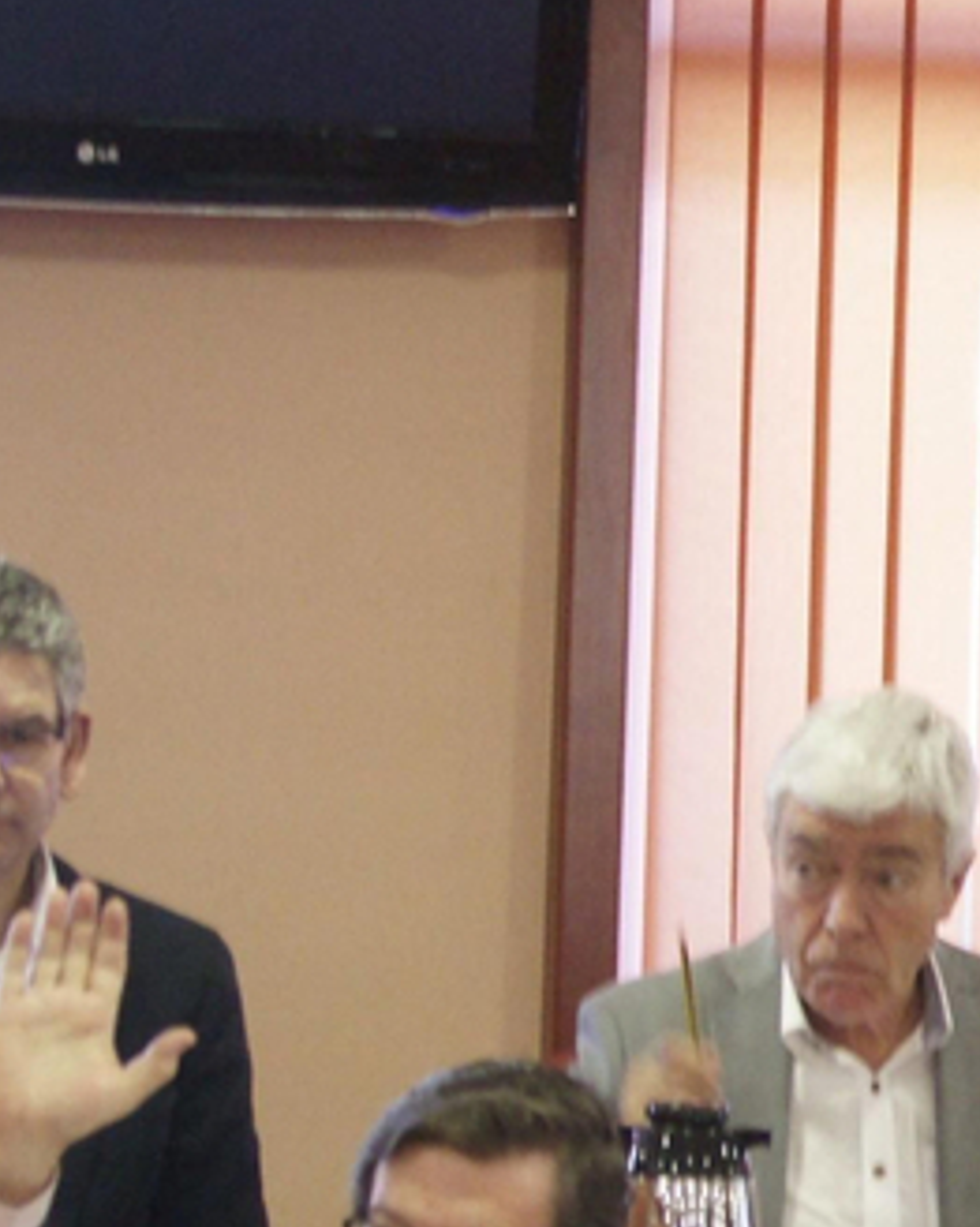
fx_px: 11649
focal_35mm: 321
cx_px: 2173
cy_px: 1201
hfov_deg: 4.7
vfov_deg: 6.0
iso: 1600
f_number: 4
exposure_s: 1/50
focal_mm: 70
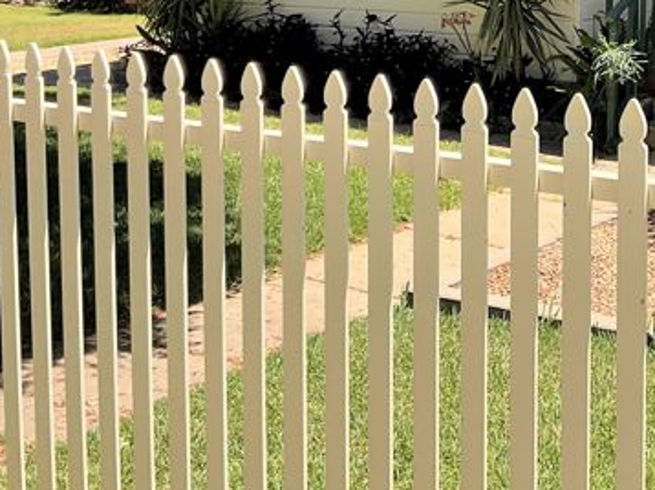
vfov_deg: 19.6
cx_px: 607
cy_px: 15
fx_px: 1380
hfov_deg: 25.7
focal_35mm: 73
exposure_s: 1/1168
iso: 16
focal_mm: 3
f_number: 1.8
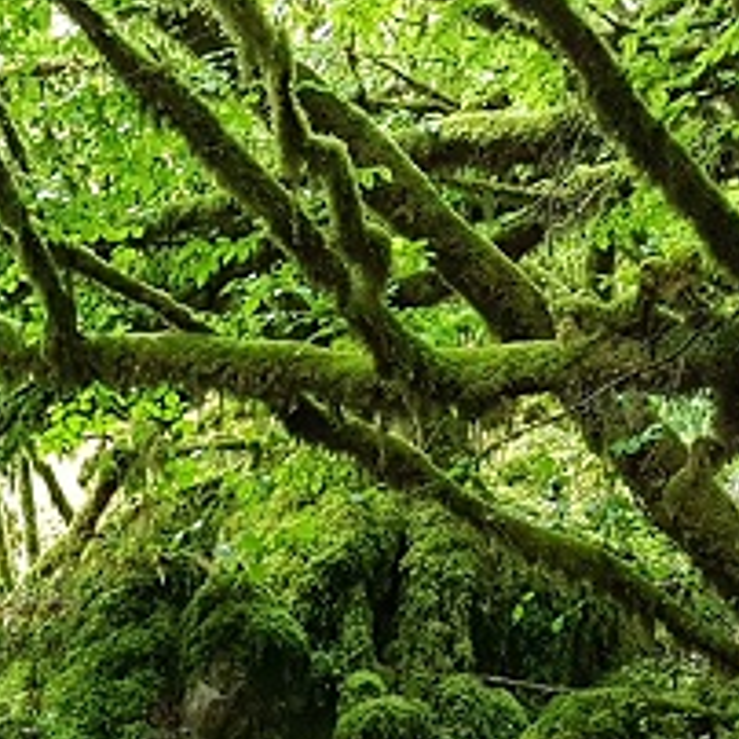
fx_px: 2198
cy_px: 1061
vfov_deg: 17.4
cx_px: -150
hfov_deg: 18.1
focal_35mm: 91
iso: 200
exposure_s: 1/25
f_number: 1.7
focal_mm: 4.2
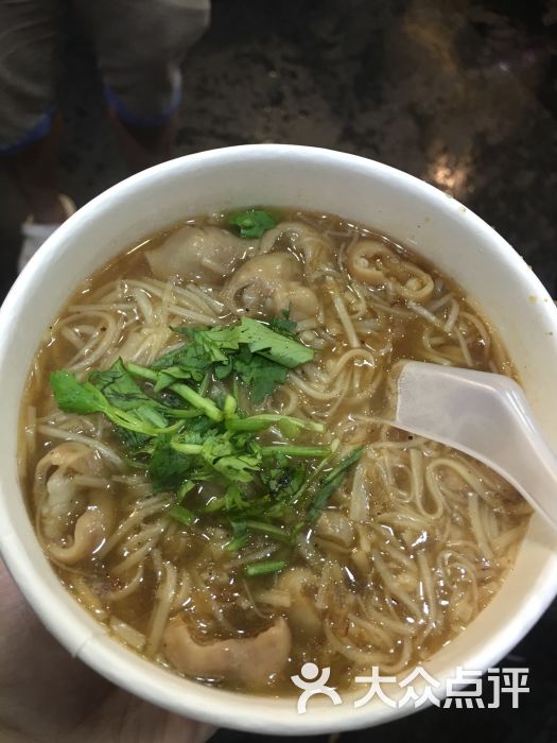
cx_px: 278
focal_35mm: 29
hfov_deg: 48.2
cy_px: 372
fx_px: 622
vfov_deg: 61.7
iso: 40
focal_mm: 4.15
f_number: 2.2
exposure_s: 1/15
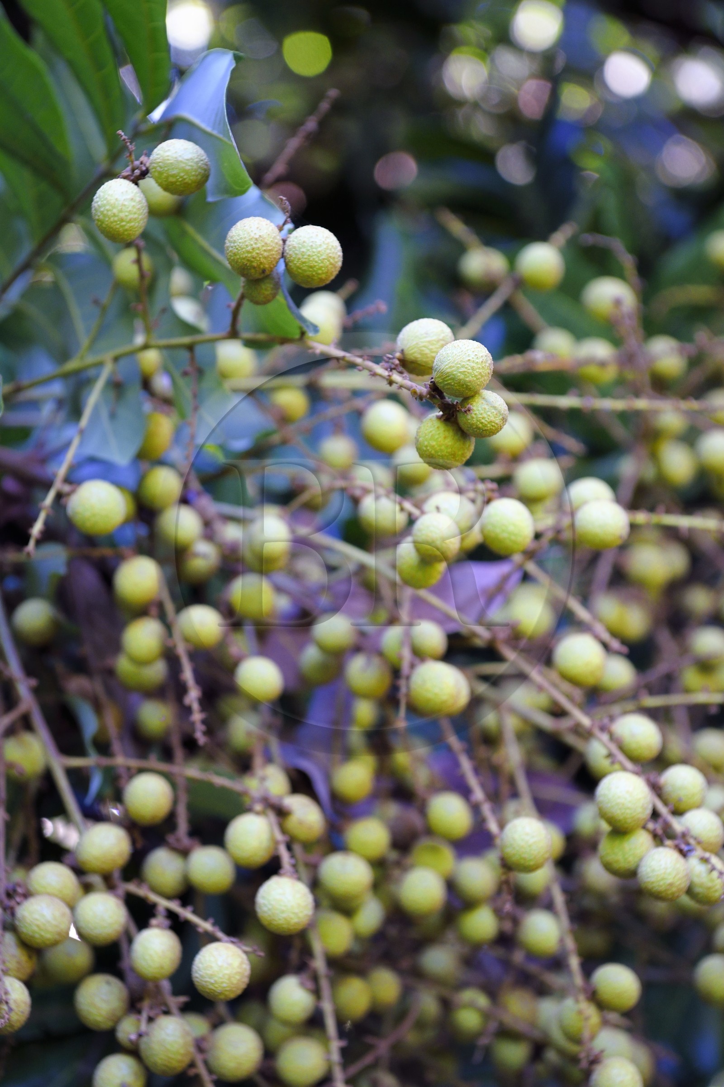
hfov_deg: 19.4
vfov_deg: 28.9
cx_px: 362
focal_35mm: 70
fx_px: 2114
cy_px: 544
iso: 800
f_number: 5
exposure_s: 1/50
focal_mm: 70
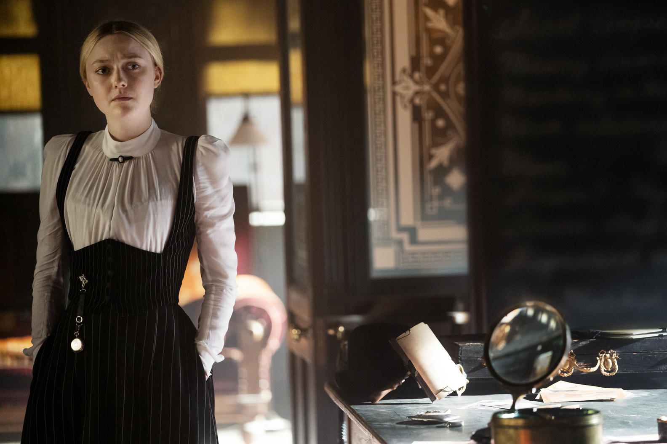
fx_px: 2705
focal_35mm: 146
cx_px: 334
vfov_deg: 9.4
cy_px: 222
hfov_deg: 14.1
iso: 4000
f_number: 2.8
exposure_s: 1/100
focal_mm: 146
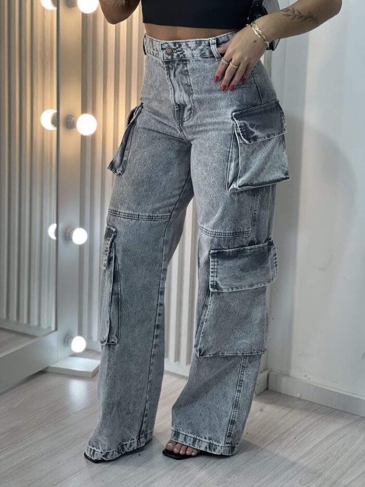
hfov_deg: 19.1
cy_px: 244
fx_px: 1082
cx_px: 182
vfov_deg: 25.3
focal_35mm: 77
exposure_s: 1/120
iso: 64
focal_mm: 9
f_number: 2.8
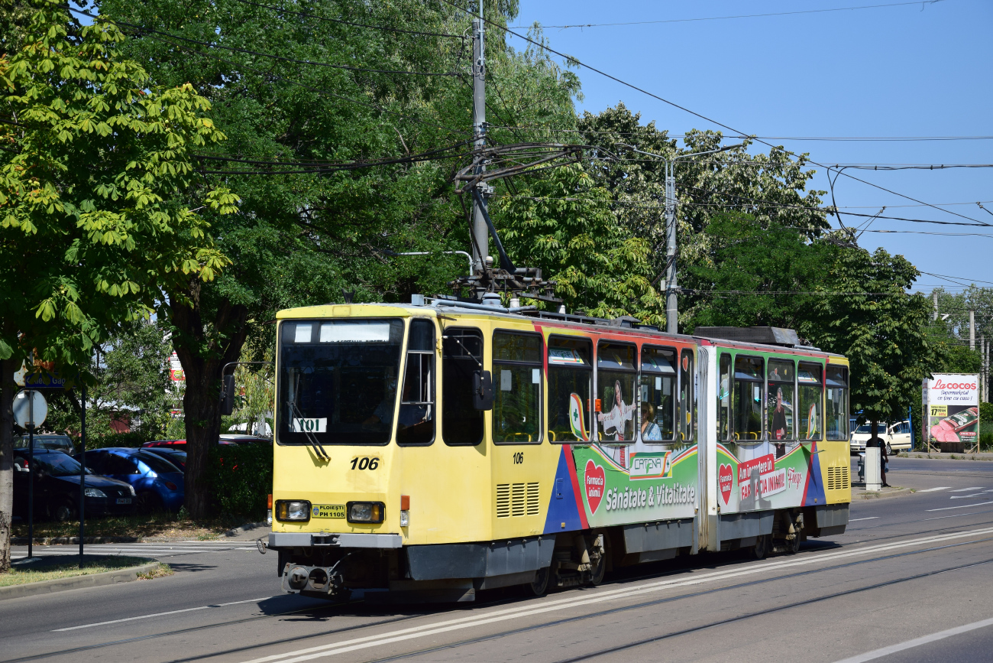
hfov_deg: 21.9
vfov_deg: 14.7
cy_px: 332
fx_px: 2565
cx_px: 496
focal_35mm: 93
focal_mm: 62
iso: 200
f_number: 6.3
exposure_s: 1/1000
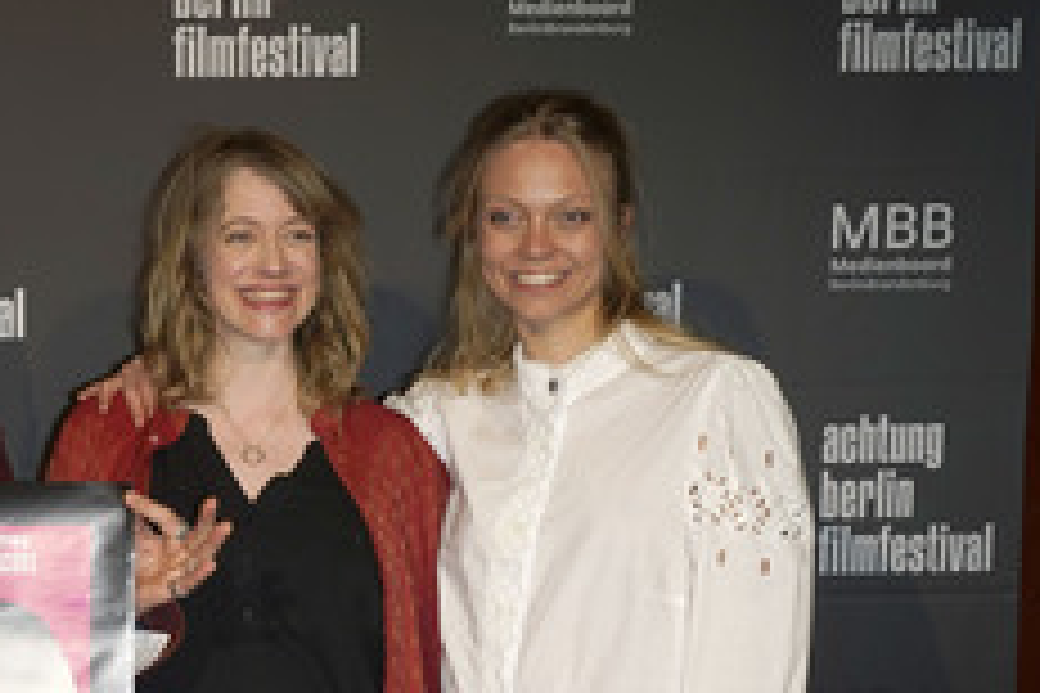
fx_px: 2369
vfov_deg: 16.4
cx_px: 56
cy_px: 648
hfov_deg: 23.9
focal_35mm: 82
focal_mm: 42
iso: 320
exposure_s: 1/200
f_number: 5.6
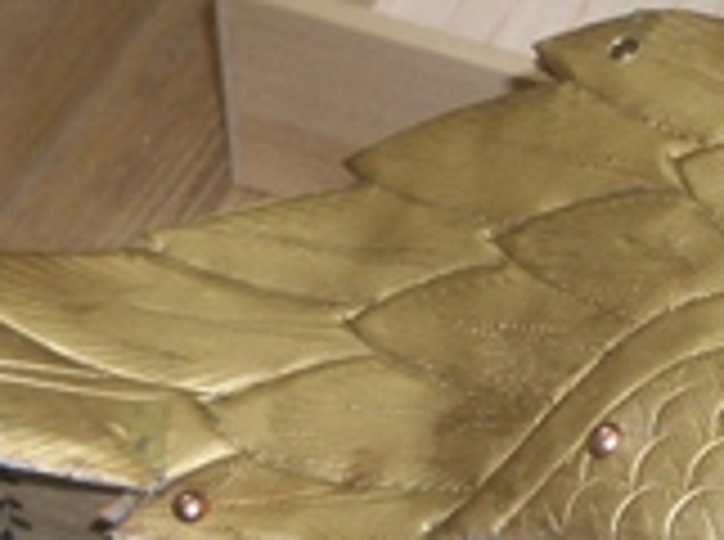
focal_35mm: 98
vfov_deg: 15.0
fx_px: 2045
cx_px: 535
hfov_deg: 19.9
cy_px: 380
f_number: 2.6
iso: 200
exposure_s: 1/60
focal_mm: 5.8
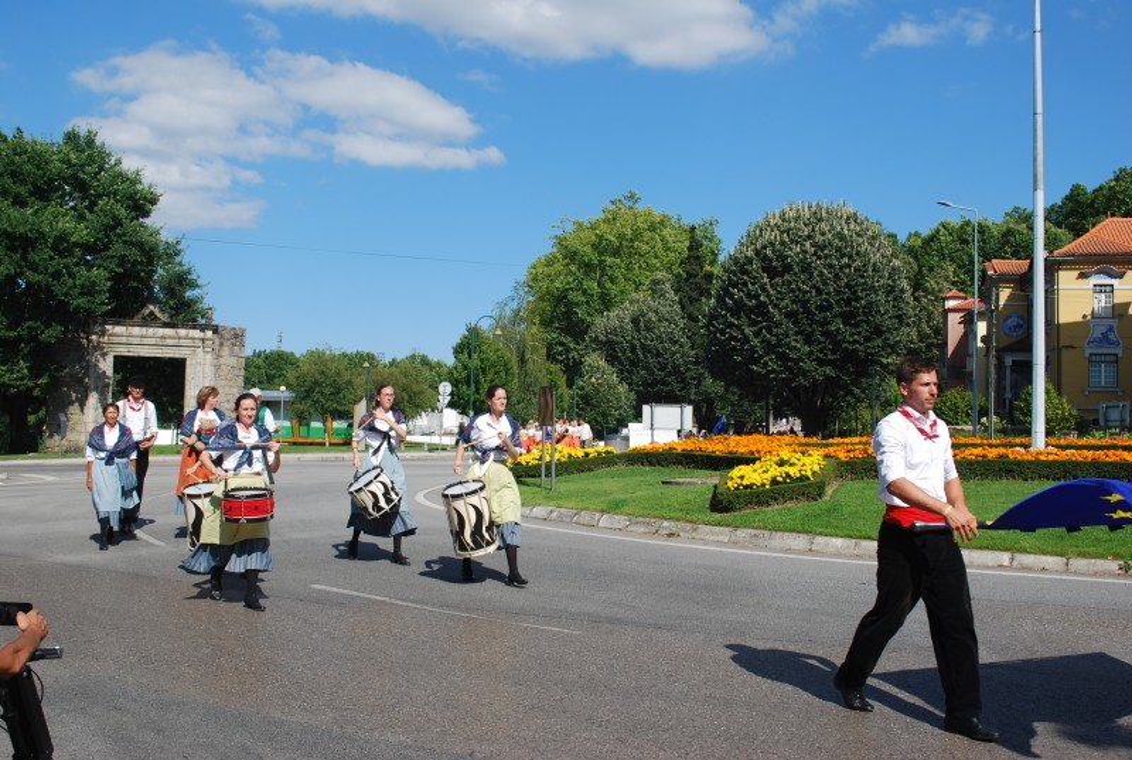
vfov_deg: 37.0
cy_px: 380
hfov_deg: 53.0
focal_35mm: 36
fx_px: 1134
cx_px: 566
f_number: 8
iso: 100
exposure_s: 1/250
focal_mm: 24
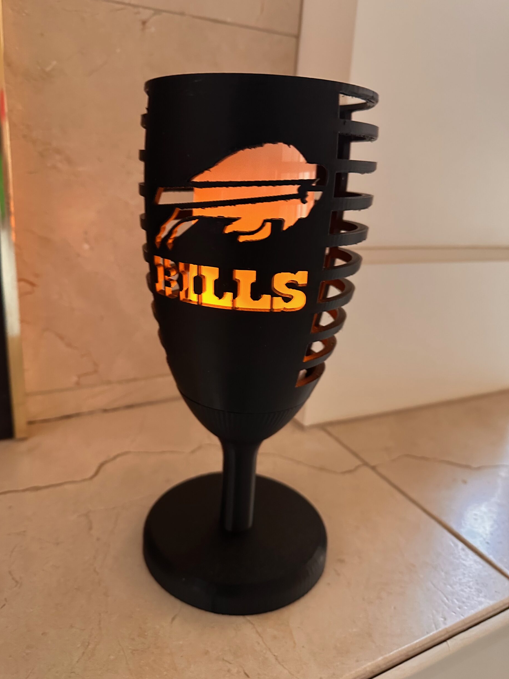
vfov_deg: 69.4
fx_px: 490
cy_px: 330
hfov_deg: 54.9
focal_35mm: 25
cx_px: 245
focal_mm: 6.86
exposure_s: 1/58
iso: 640
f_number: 1.78
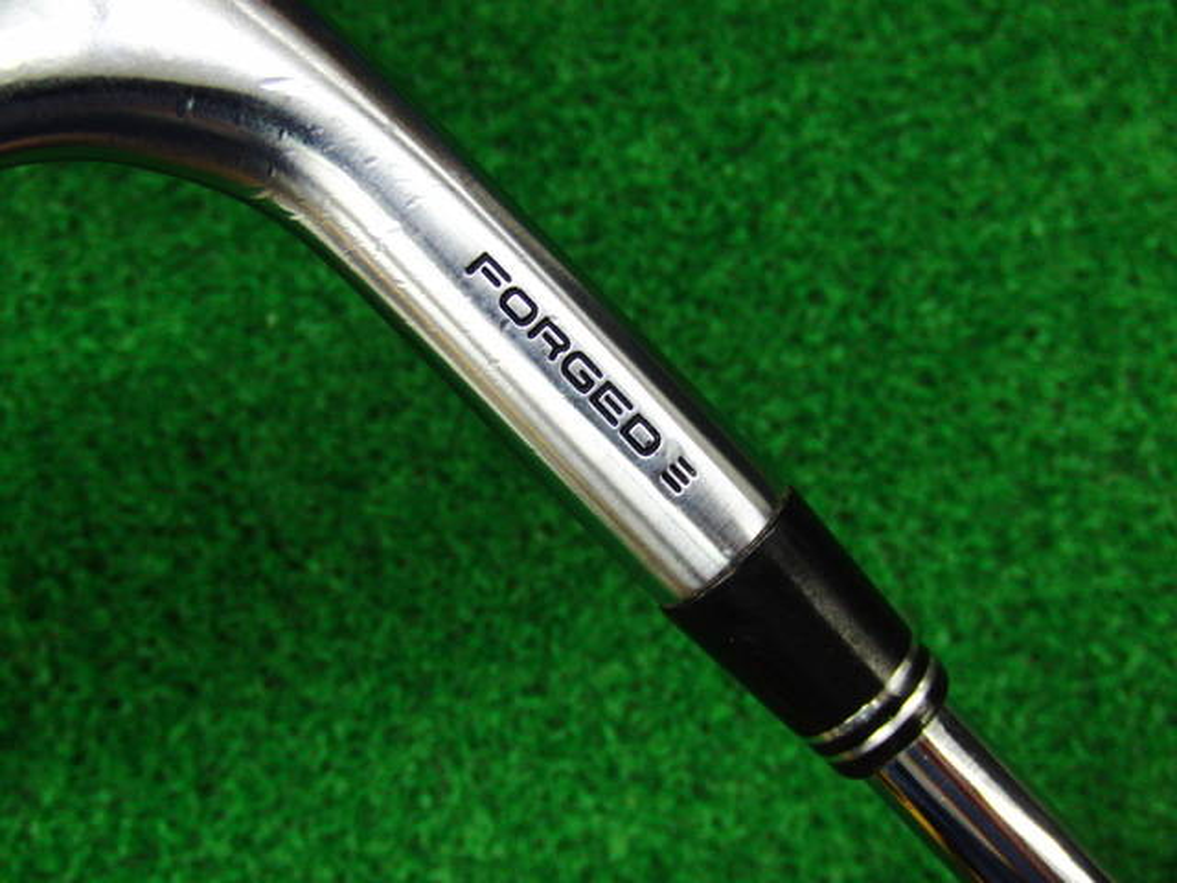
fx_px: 1258
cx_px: 588
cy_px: 442
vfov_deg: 38.7
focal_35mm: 37
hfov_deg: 50.1
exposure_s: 1/60
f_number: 3.6
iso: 400
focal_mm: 6.42
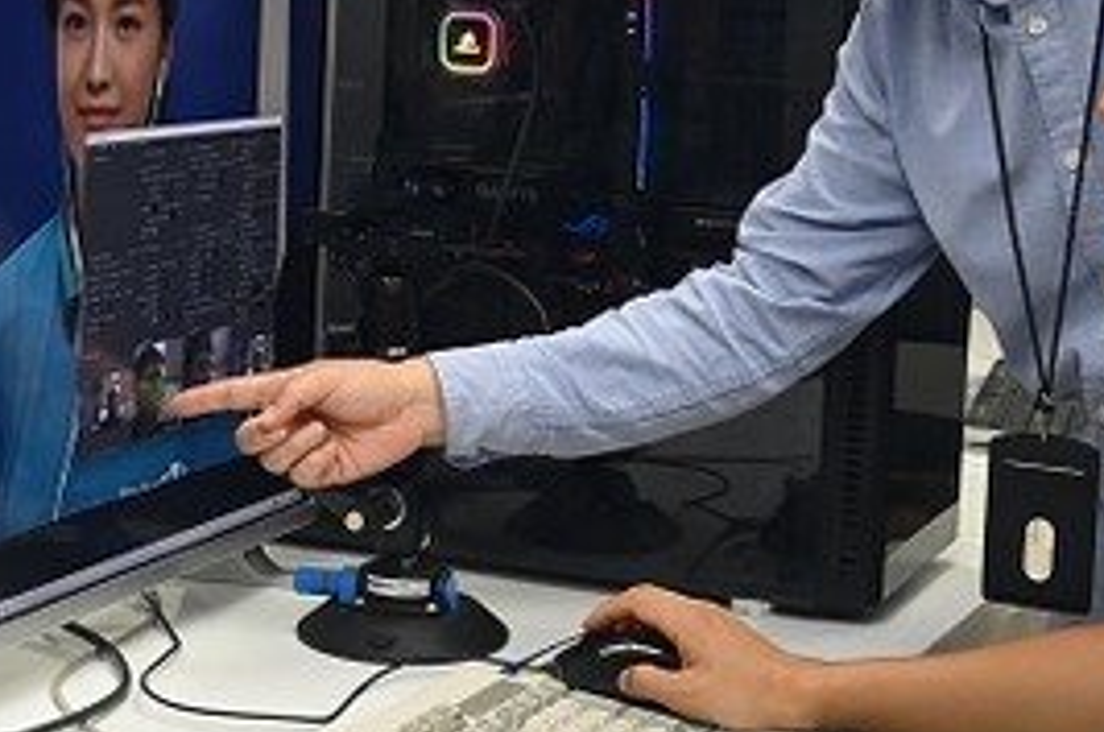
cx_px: 542
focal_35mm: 81
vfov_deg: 16.8
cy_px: 250
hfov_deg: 25.1
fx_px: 2480
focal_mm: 24
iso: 1250
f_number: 5.6
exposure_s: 1/60
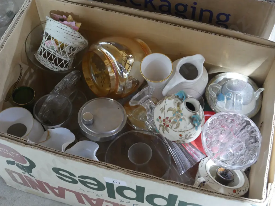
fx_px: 397
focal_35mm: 50
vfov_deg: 29.1
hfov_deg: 38.2
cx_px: 138
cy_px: 103
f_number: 5.3
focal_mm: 25
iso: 3200
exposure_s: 1/20
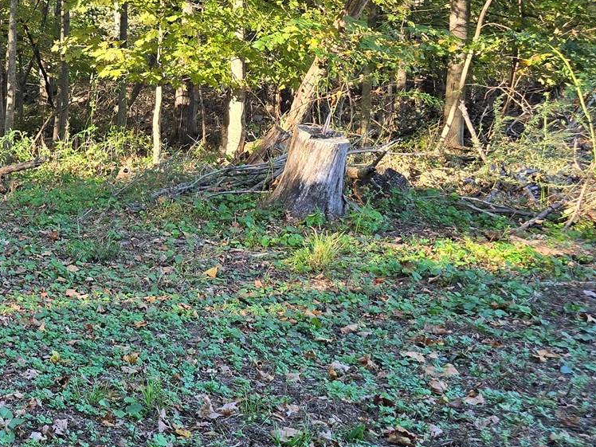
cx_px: -172
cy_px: 99
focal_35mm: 63
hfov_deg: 26.3
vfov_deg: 23.0
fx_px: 1085
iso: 80
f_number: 1.7
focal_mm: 6.3
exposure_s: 1/180
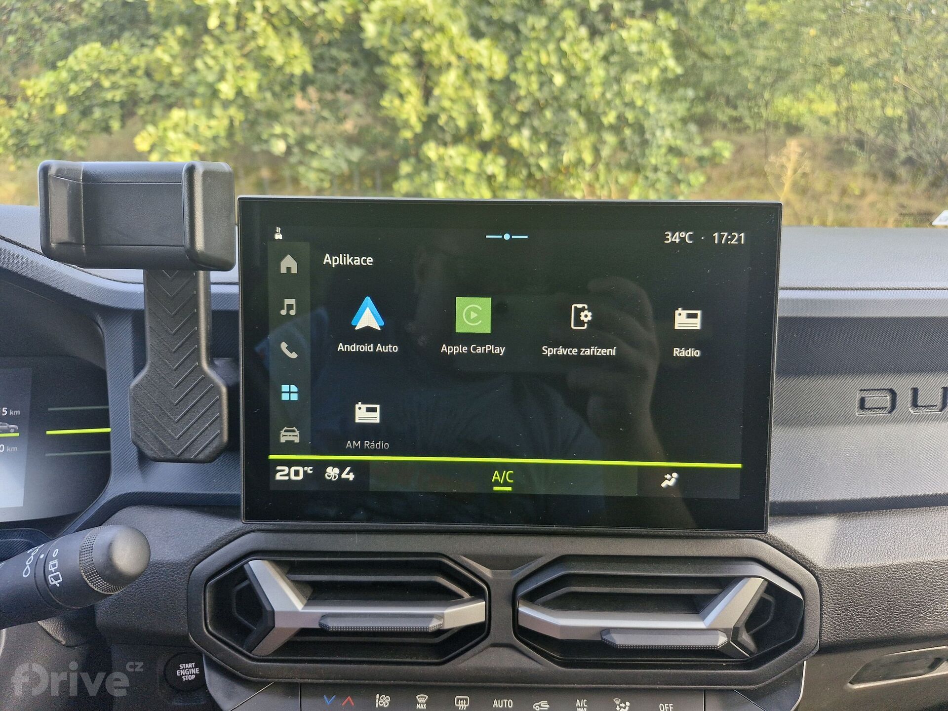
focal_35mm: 23
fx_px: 630
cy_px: 356
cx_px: 474
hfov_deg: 73.9
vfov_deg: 58.9
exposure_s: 1/100
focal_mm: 5.54
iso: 100
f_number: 1.8
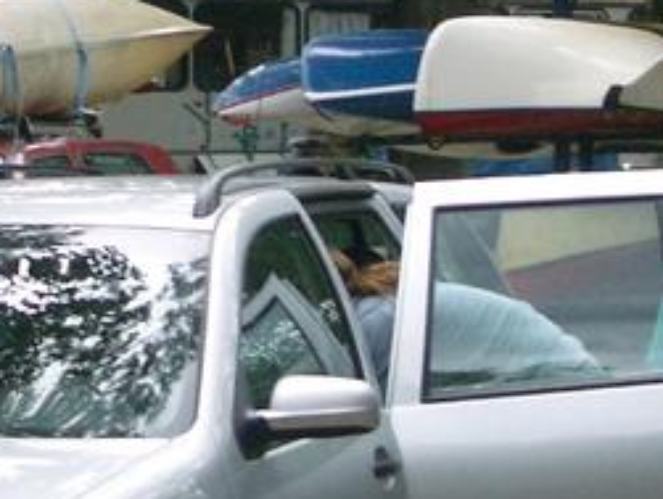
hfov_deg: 11.7
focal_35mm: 167
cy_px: 50
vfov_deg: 8.9
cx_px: 66
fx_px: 3203
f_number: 2.8
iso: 100
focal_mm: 6.8
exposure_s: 1/125
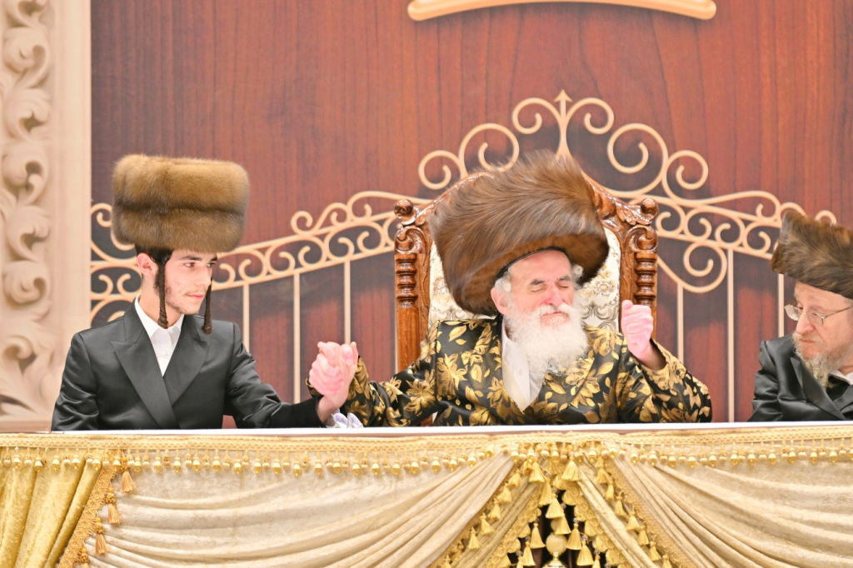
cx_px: 426
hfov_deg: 7.6
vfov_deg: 5.1
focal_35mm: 270
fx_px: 6395
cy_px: 284
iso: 200
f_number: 2.8
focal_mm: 180
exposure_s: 1/200
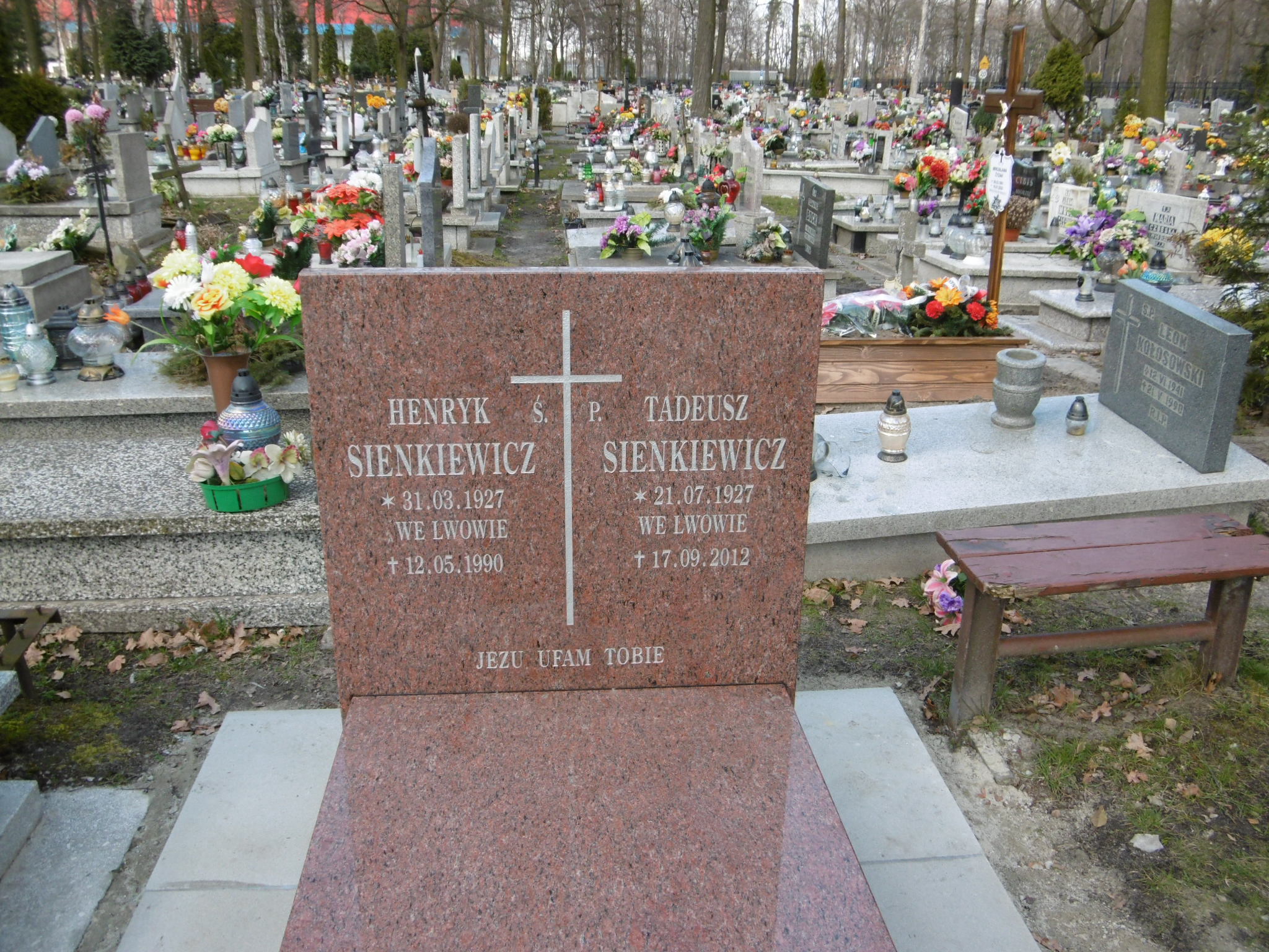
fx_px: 1173
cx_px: 634
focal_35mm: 32
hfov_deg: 56.8
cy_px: 476
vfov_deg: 44.2
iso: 100
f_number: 3.5
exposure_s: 1/160
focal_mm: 5.8
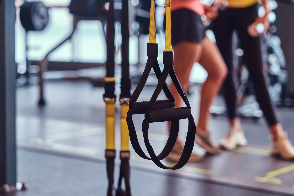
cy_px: 98
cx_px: 147
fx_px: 686
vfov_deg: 16.3
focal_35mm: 84
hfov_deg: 24.2
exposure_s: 1/250
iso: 400
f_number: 2
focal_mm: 56
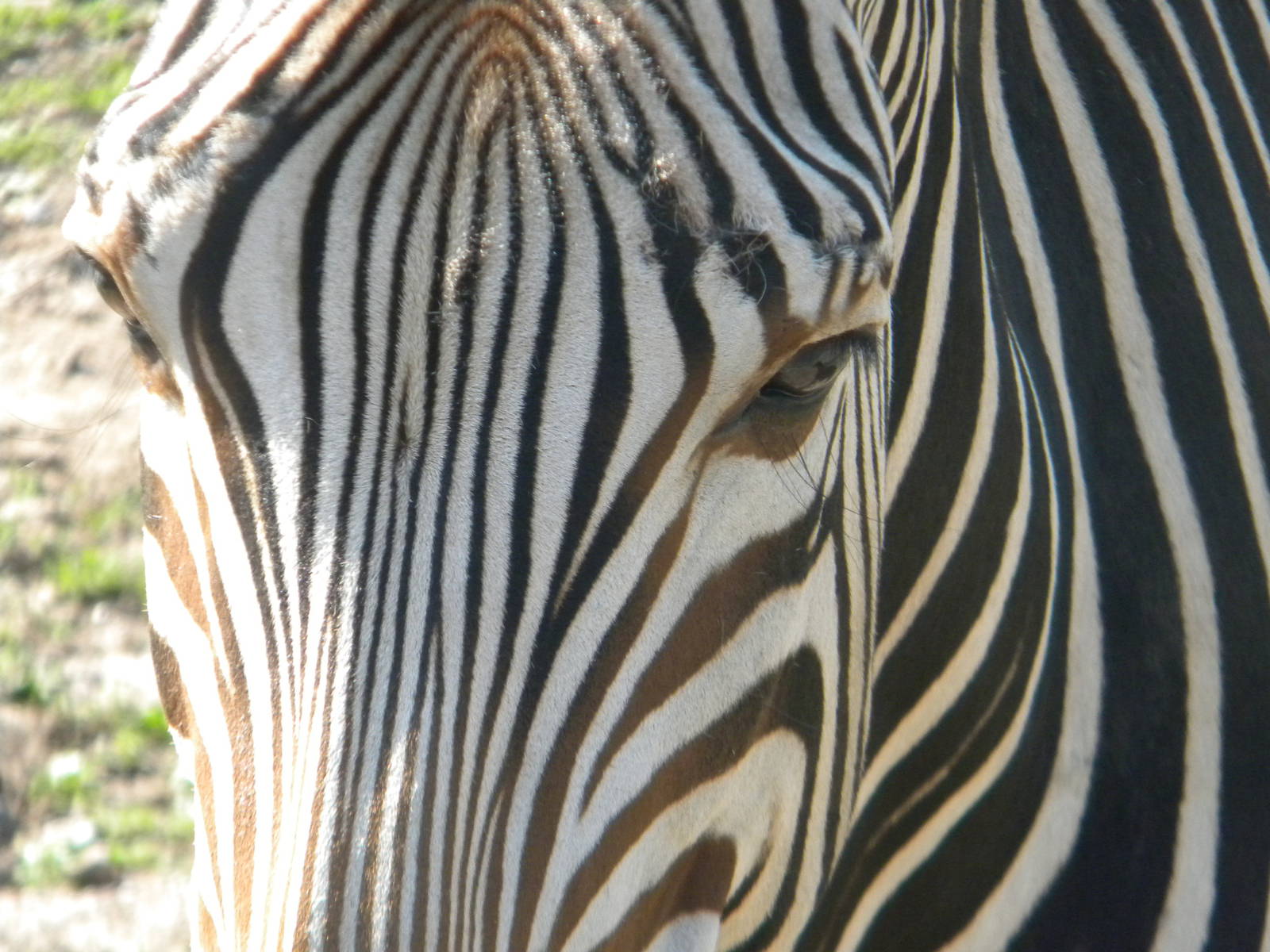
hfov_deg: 7.1
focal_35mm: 278
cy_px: 476
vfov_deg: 5.3
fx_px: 10199
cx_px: 635
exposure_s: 1/506
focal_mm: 50.4
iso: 400
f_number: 5.4
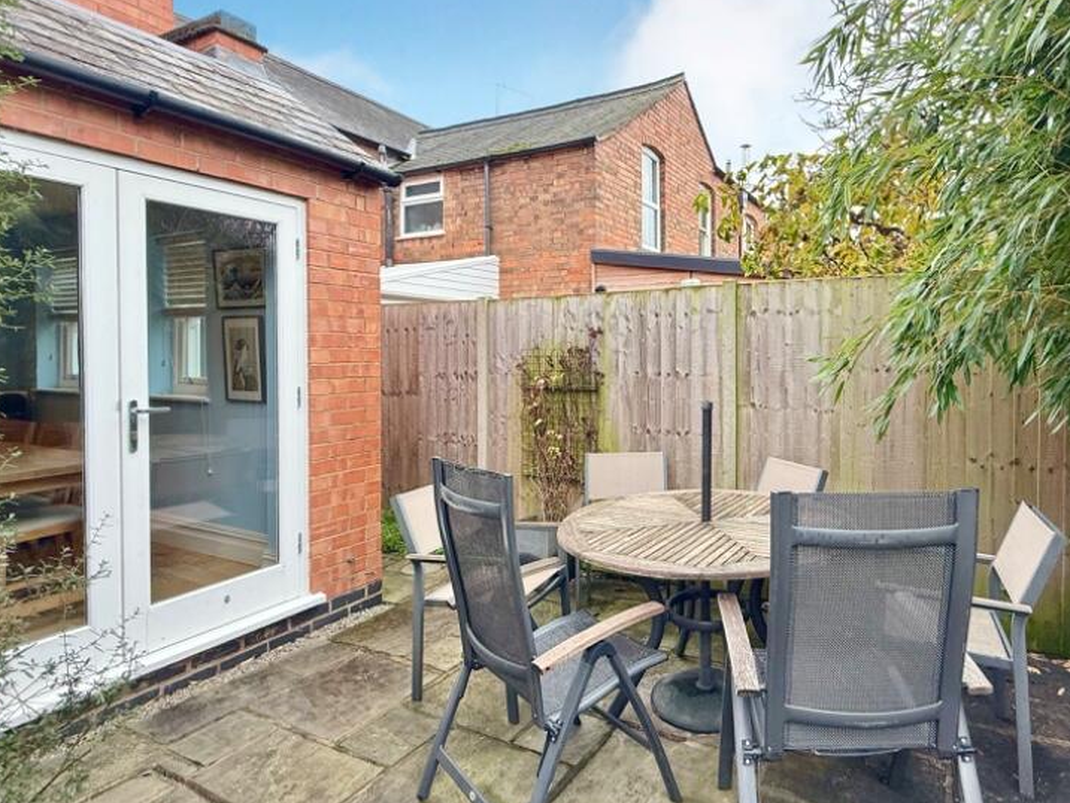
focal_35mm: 20
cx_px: 651
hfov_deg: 80.6
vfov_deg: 65.8
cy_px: 363
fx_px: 618
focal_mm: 2.22
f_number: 2.2
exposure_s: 1/99
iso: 64
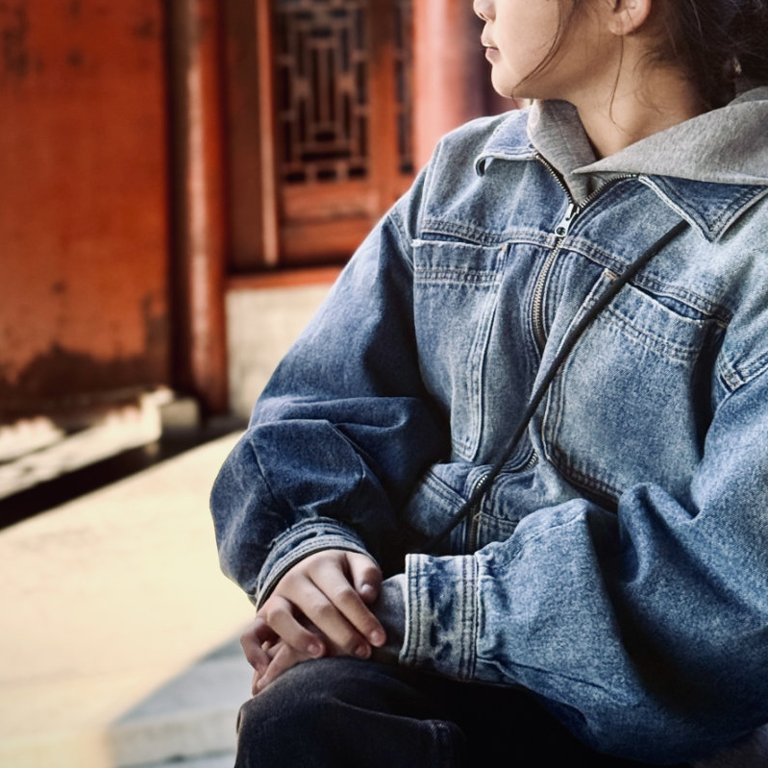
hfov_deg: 20.4
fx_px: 2134
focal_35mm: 85
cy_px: 120
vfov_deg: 20.1
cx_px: 439
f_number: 1.8
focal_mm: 6.8
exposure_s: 1/452
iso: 80
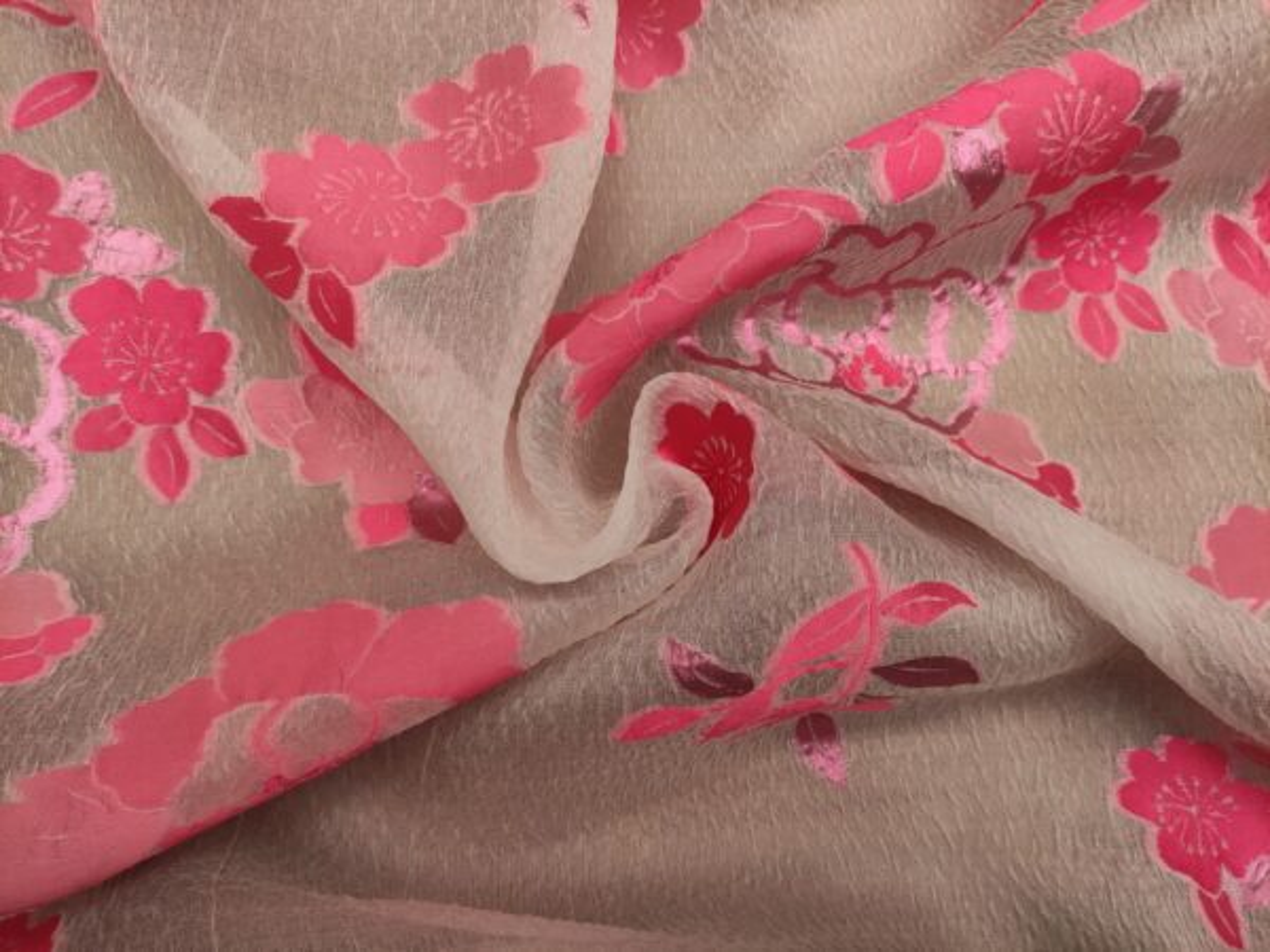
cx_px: 635
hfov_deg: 69.4
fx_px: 917
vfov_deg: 54.9
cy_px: 476
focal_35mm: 25
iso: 200
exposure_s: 1/125
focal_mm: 5.43
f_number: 1.89
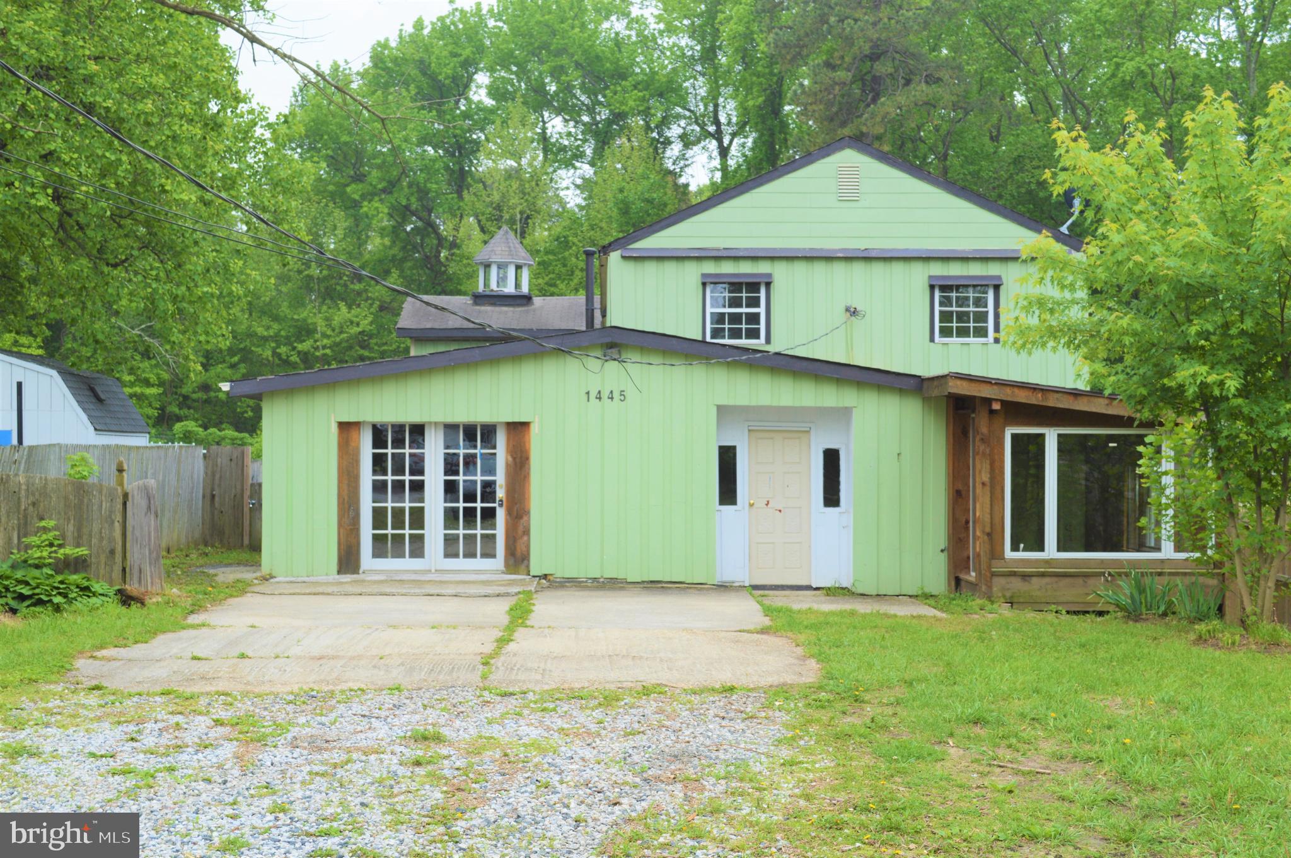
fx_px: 1612
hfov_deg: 43.6
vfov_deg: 29.8
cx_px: 646
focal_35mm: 45
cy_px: 429
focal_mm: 30
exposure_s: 1/200
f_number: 7.1
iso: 100
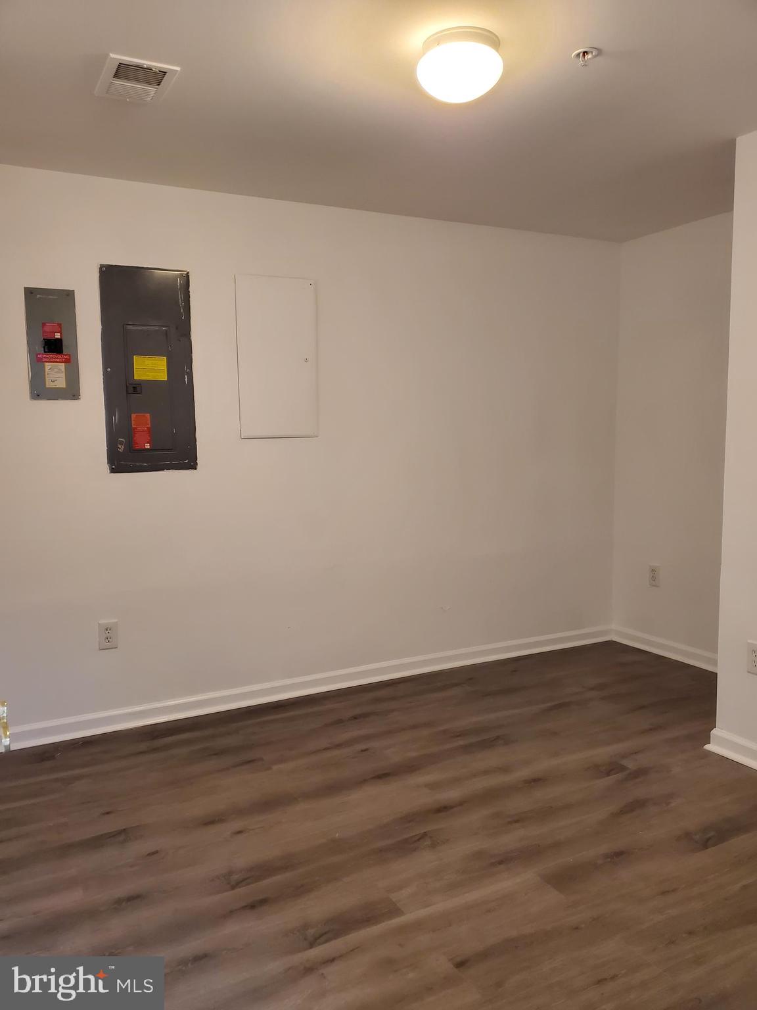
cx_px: 378
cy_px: 505
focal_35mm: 26
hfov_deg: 53.1
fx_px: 758
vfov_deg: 67.3
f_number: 1.5
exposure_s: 1/40
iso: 200
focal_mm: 4.3
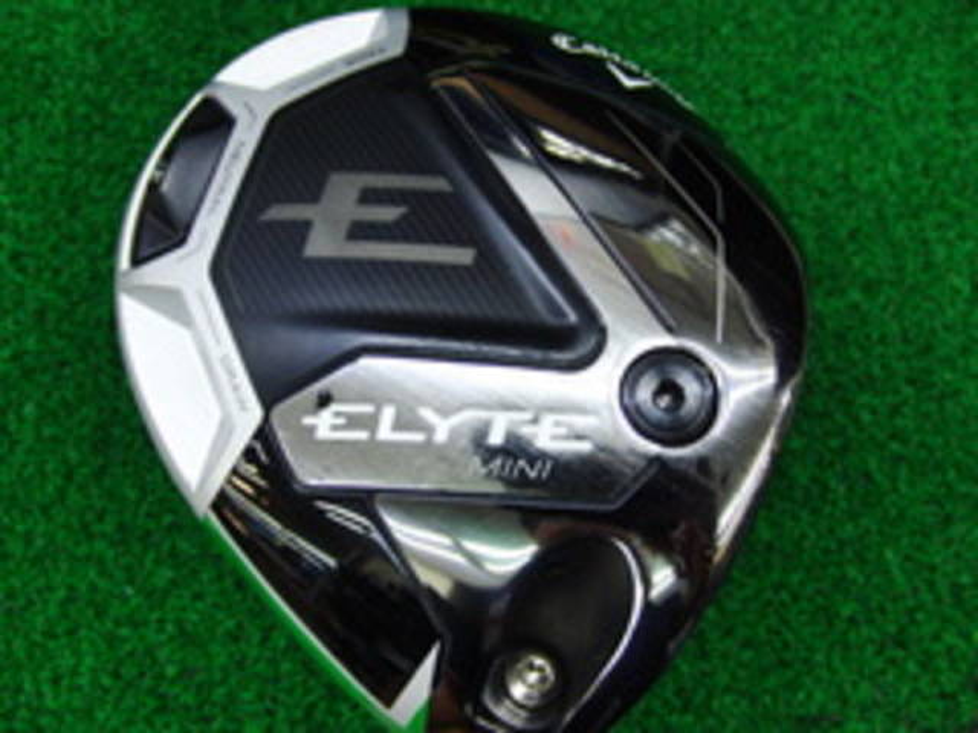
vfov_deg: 38.7
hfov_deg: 50.1
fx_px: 1045
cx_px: 489
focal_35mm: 37
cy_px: 366
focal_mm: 6.42
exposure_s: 1/80
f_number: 3.6
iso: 400
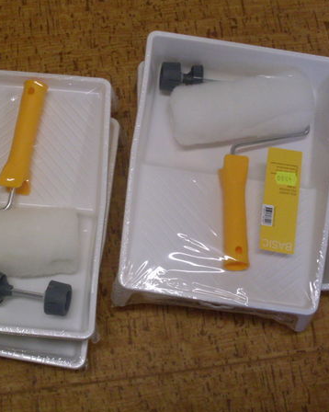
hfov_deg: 28.6
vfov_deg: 35.4
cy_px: 211
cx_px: 140
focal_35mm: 53
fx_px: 646
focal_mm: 6.3
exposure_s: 1/45
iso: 200
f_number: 2.8
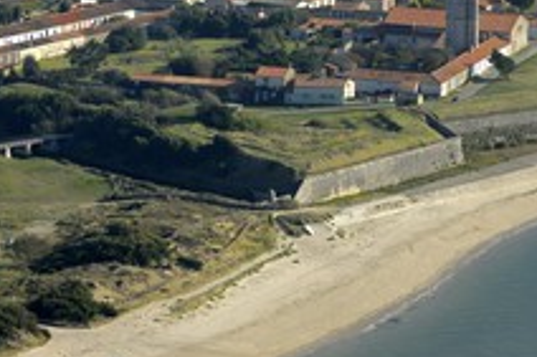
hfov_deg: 6.8
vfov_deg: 4.5
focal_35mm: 304
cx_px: 343
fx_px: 4531
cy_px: 33
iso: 100
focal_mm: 102
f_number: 5
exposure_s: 1/500
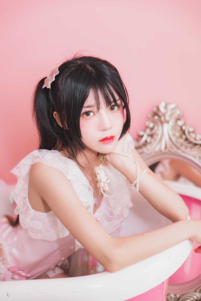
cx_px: 100
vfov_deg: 36.9
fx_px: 452
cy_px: 150
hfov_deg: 25.1
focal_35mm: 54
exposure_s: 1/160
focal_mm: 54
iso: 2000
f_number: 2.8
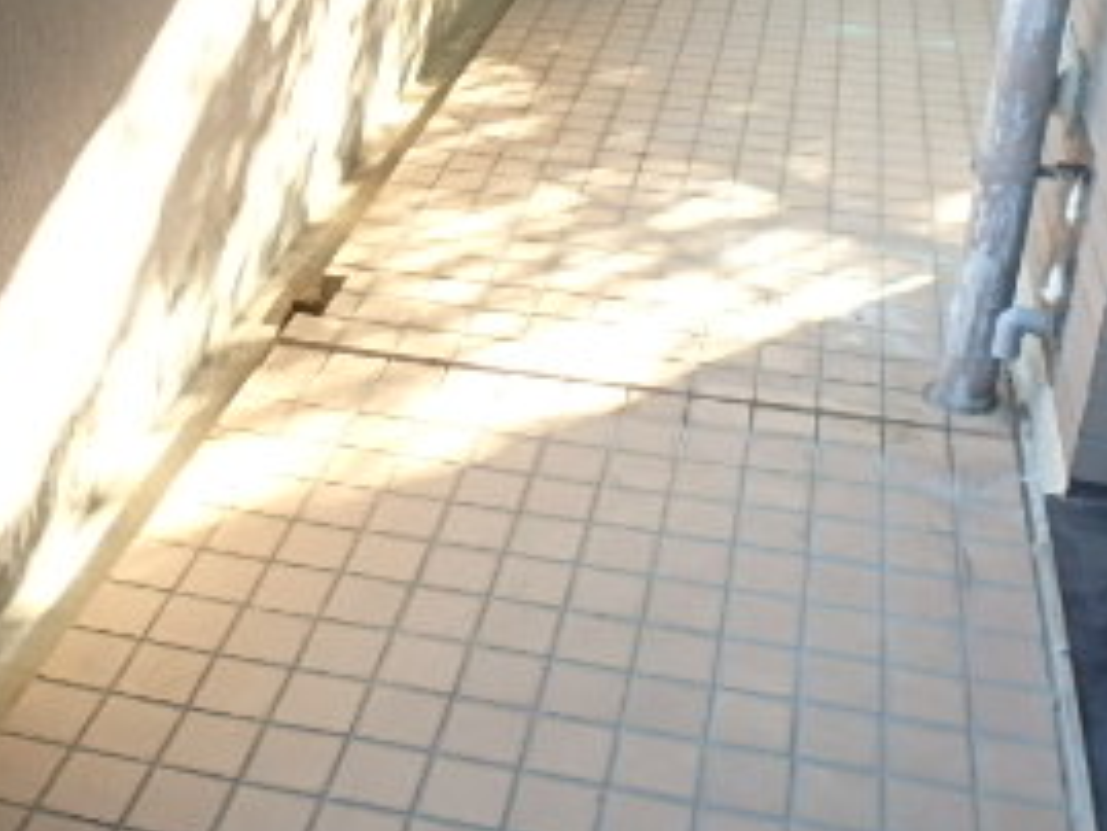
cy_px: 185
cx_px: 428
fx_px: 1600
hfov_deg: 38.0
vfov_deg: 28.6
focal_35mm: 50
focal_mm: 3.7
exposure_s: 1/40
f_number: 3.5
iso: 200
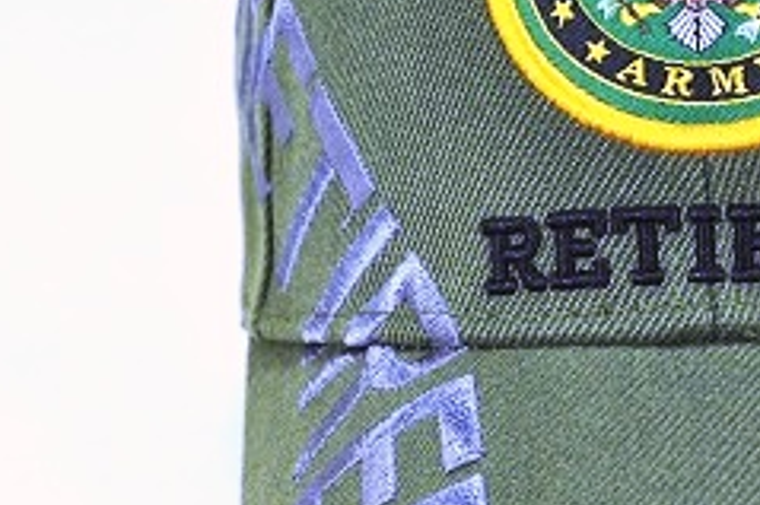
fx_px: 2046
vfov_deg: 14.1
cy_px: 226
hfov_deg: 20.6
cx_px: 677
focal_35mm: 97
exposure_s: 1/160
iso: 200
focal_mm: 24
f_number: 6.3
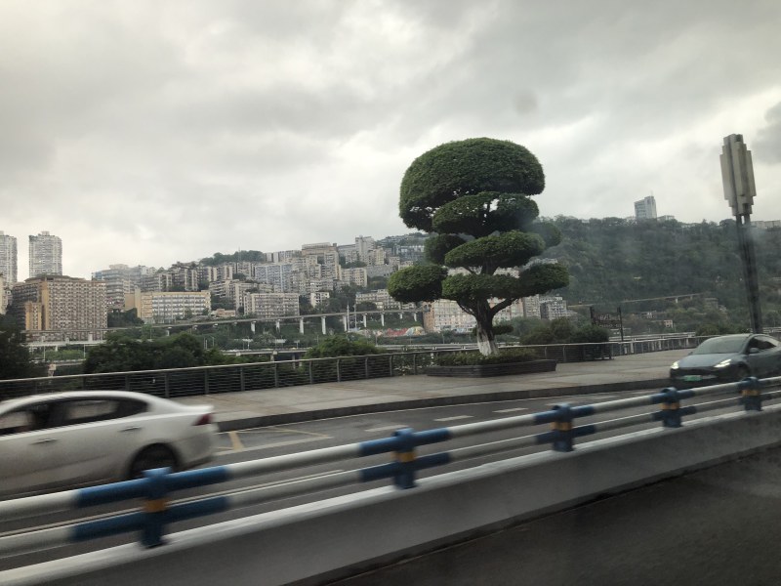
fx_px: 632
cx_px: 390
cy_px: 293
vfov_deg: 49.7
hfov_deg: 63.4
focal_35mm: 28
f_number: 1.8
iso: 20
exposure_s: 1/40
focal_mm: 4
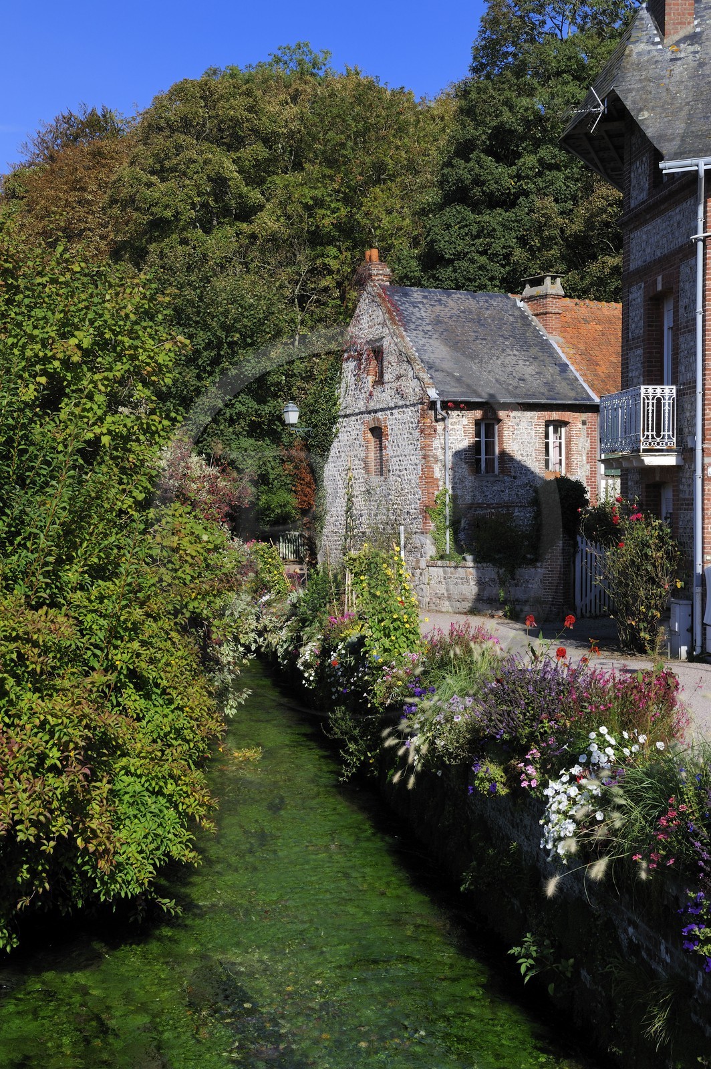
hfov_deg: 28.0
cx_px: 356
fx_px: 1424
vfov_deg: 41.1
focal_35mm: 48
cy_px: 534
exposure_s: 1/200
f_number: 13
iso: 200
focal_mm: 48
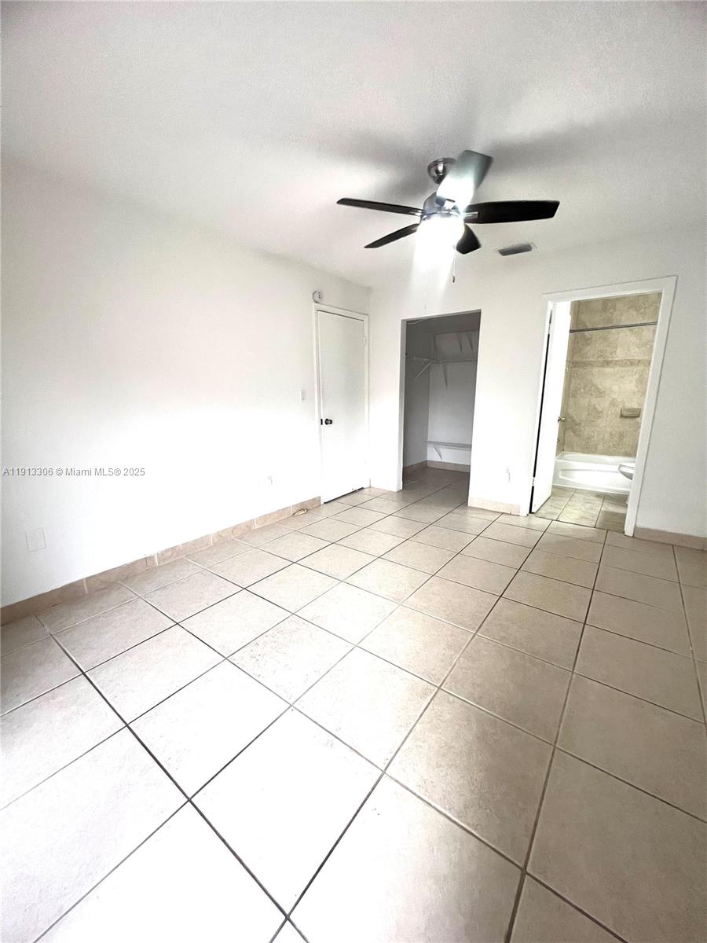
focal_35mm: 13
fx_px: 354
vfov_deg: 106.2
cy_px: 472
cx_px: 354
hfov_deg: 89.9
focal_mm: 1.57
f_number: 1.8
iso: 250
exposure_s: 1/120
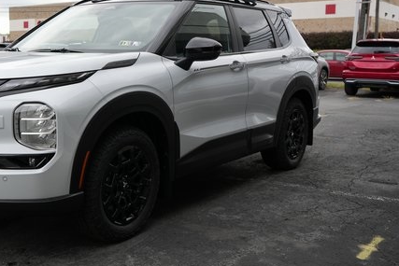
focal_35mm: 48
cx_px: 101
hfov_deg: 40.0
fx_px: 532
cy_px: 112
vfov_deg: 28.1
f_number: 5.6
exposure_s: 1/80
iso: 100
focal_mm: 32
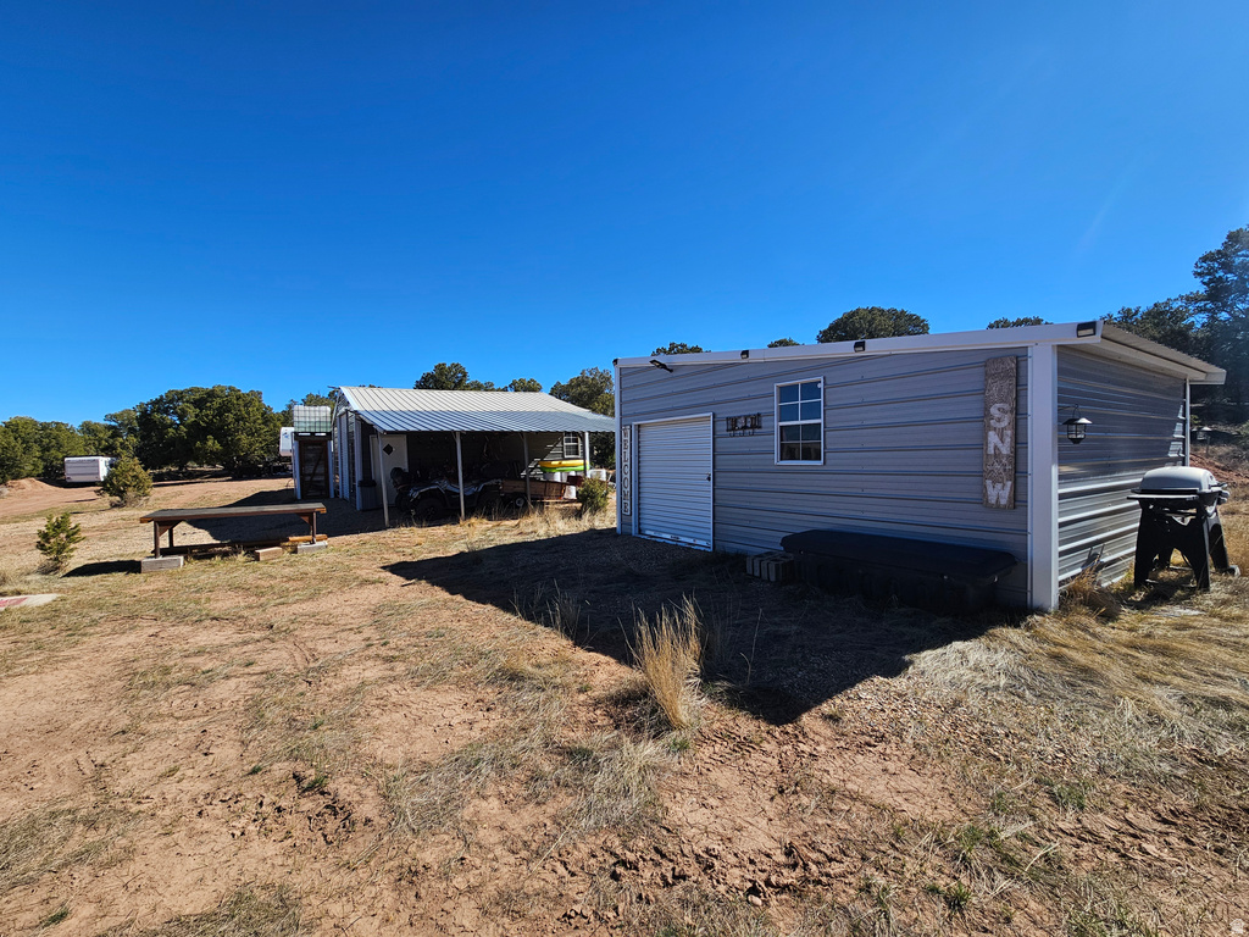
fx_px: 469
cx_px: 624
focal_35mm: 13
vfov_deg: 89.9
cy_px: 468
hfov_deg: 106.2
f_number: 2.2
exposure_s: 1/1884
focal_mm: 2.2
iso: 50
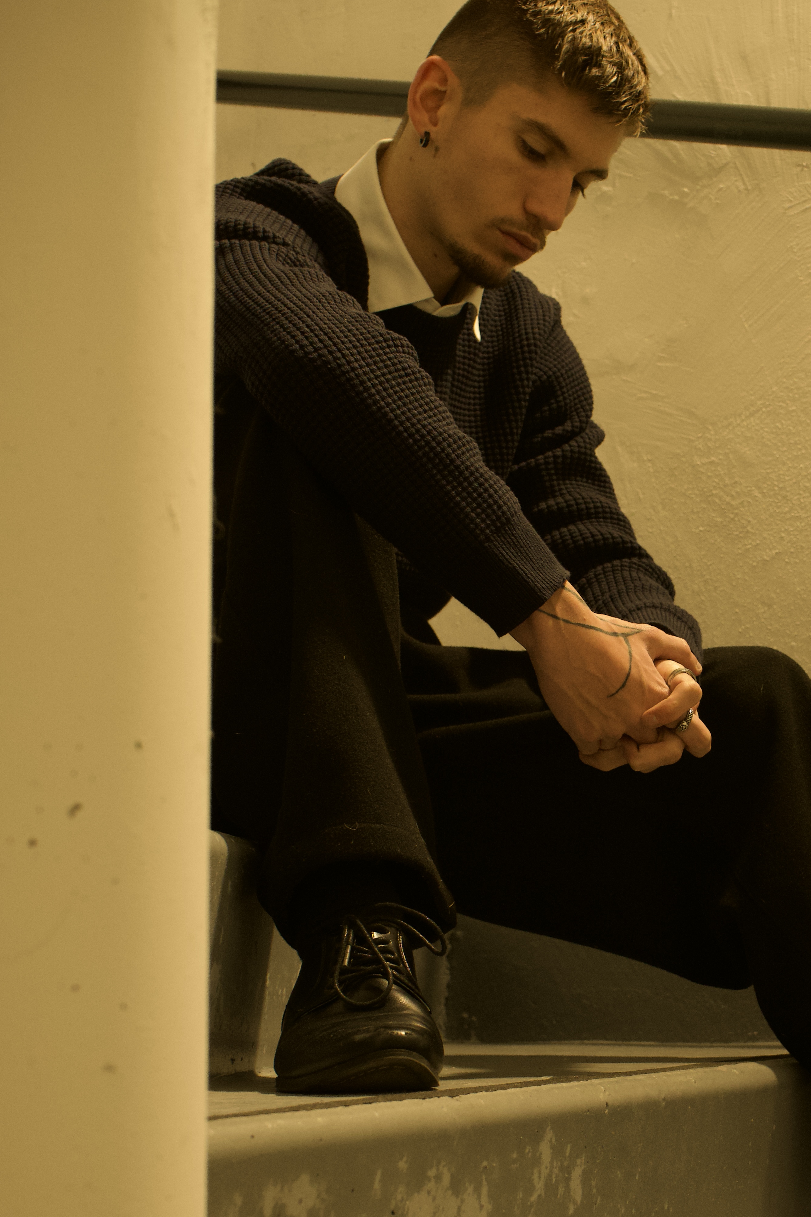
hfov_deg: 18.8
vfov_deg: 27.9
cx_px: 613
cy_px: 788
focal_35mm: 72
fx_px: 2433
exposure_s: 1/50
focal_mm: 41
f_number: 6.3
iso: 1600
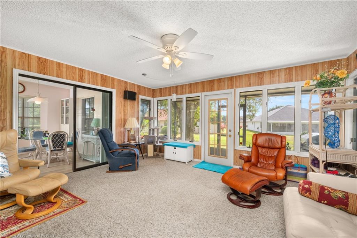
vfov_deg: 81.2
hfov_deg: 104.3
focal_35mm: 14
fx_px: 139
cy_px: 119
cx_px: 178
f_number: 11
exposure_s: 1/5
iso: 400
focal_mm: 14
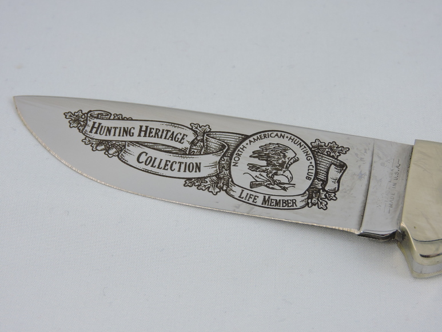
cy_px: 166
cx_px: 221
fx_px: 1022
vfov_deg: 18.4
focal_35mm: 80
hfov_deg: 24.4
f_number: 4.5
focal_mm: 14.3
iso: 180
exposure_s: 1/60
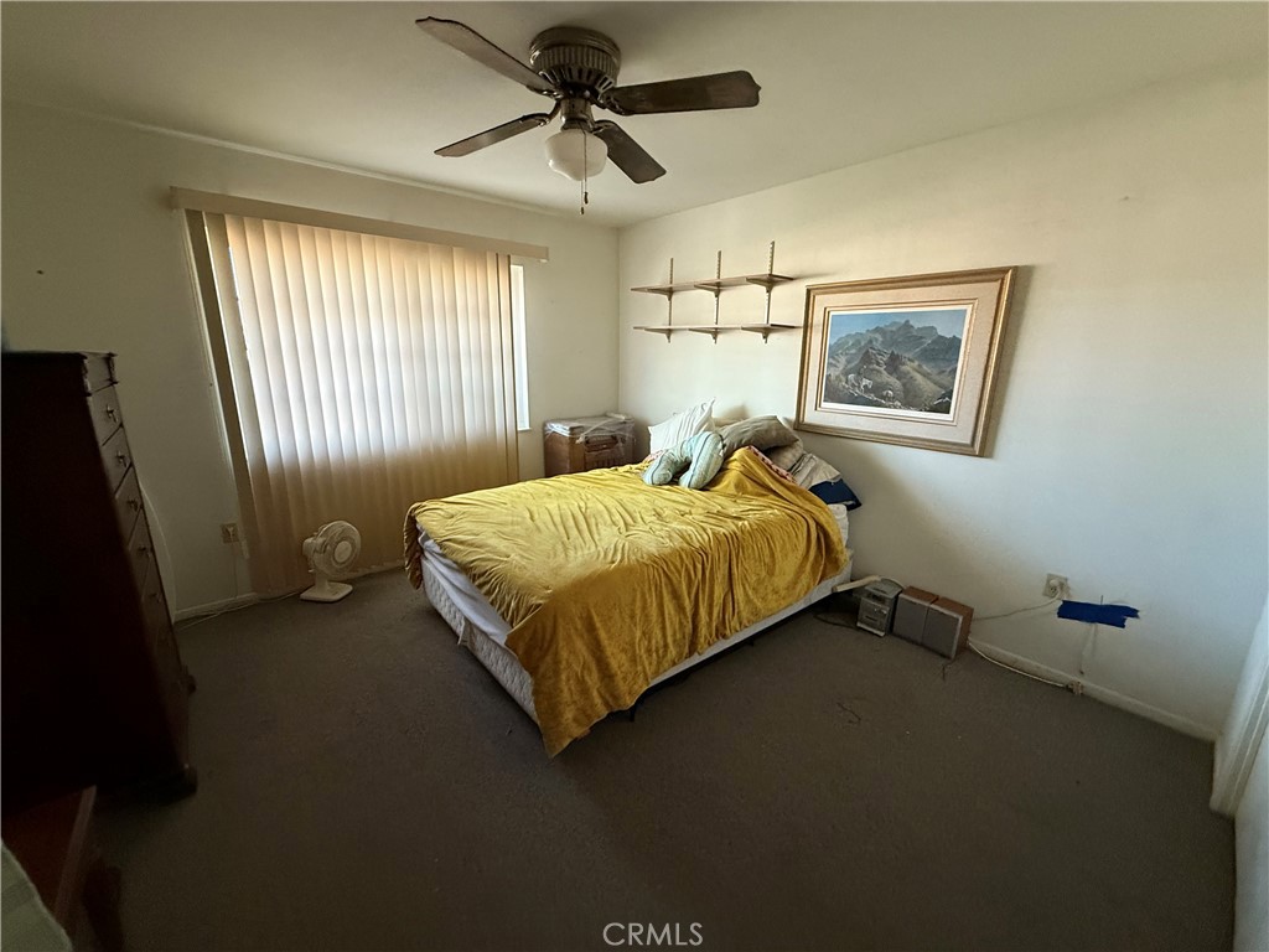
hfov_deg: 102.1
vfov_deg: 85.7
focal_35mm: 14
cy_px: 476
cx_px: 634
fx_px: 513
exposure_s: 1/60
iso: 640
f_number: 2.2
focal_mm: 2.22
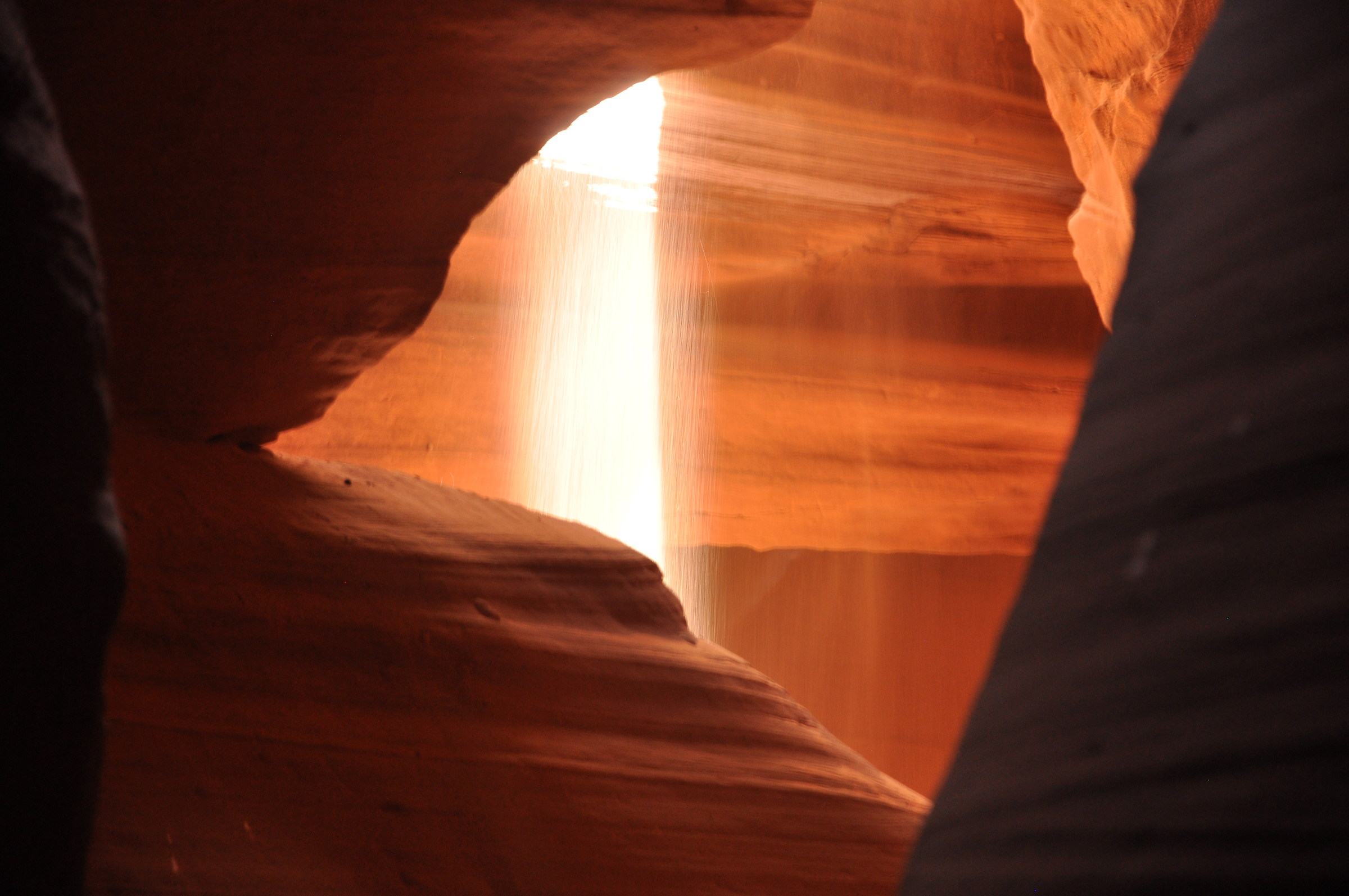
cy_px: 448
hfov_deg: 15.2
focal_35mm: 135
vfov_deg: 10.1
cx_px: 674
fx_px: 5053
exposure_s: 1/10
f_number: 5.6
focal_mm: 90
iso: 500
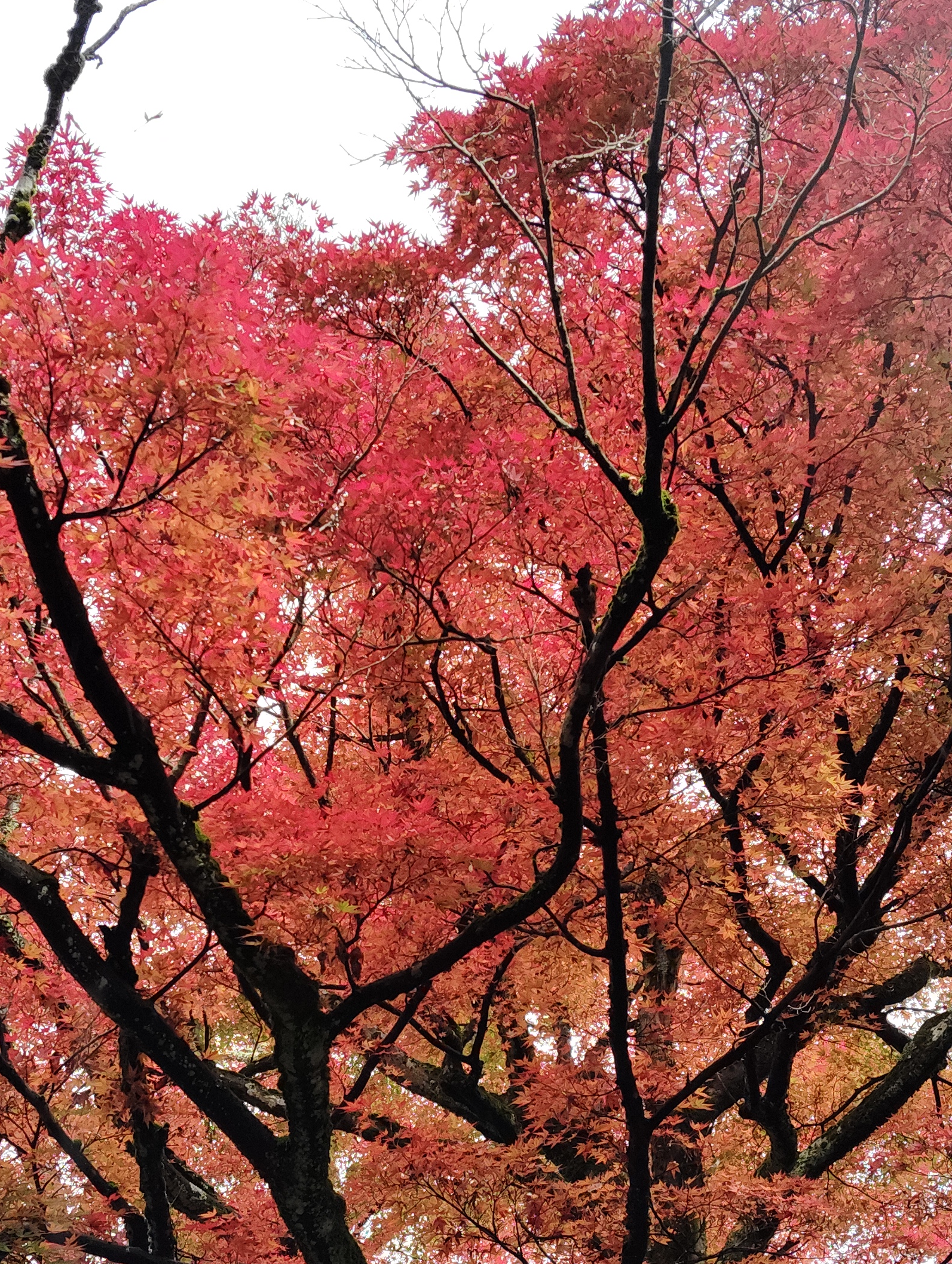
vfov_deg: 35.3
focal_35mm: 54
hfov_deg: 27.0
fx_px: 1975
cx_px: 384
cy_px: 791
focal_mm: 4.22
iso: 81
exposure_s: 1/100
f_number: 1.8
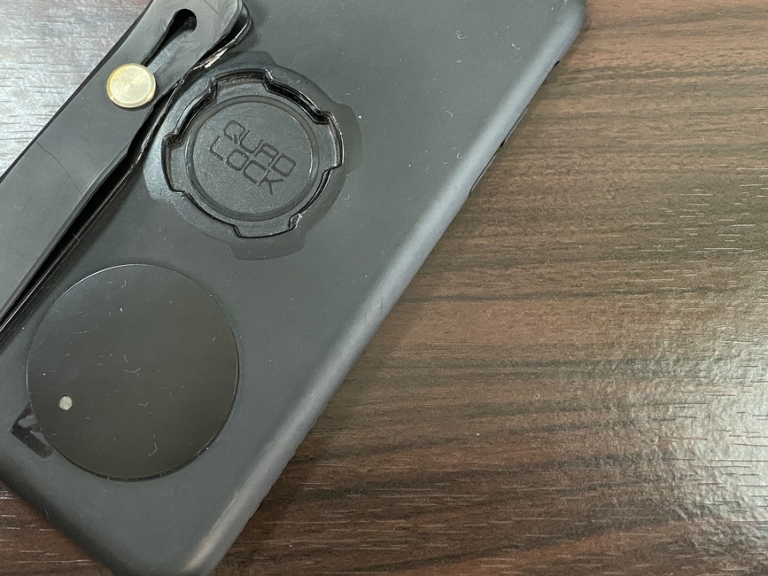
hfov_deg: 50.2
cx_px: 237
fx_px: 799
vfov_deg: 39.3
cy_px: 206
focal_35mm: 36
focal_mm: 4.25
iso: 500
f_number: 1.8
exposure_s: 1/60
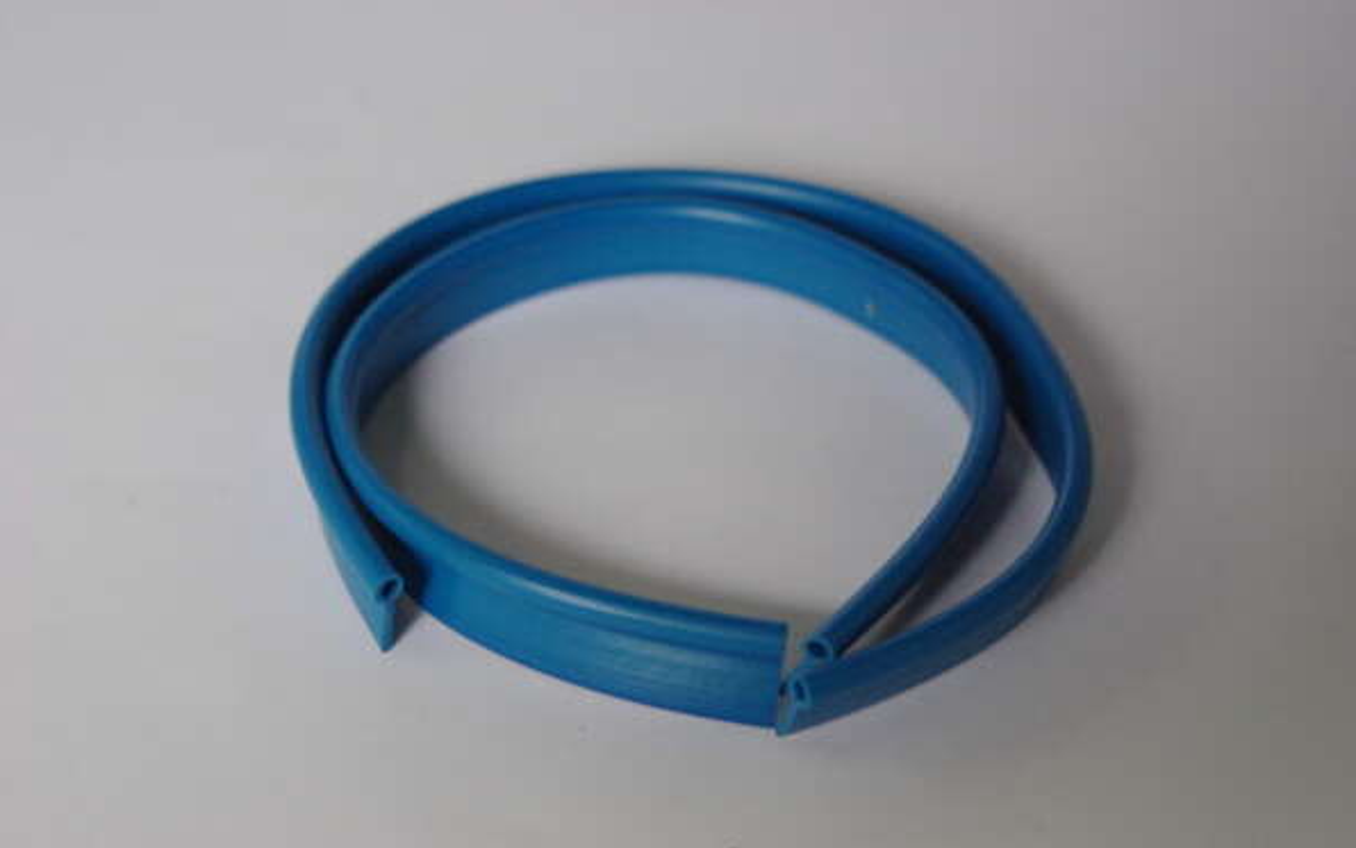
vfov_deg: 16.1
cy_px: 450
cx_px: 678
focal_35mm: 81
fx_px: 2995
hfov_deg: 25.5
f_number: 6.7
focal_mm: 53
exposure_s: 1/90
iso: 800
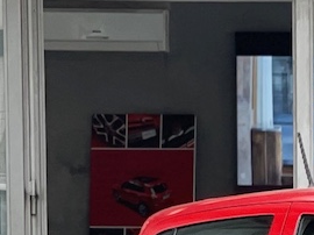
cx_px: 516
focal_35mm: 296
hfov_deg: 6.6
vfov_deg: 5.0
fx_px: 2683
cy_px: 418
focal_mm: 7.5
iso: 32
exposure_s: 1/121
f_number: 2.2
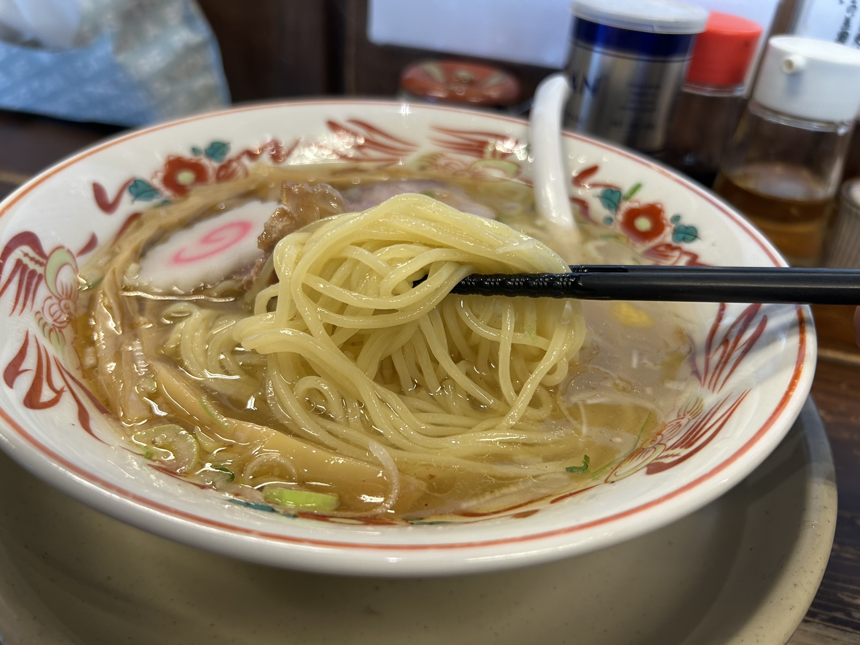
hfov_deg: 67.3
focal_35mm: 26
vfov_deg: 53.1
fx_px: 646
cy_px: 322
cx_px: 430
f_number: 1.5
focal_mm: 5.7
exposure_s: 1/50
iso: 80
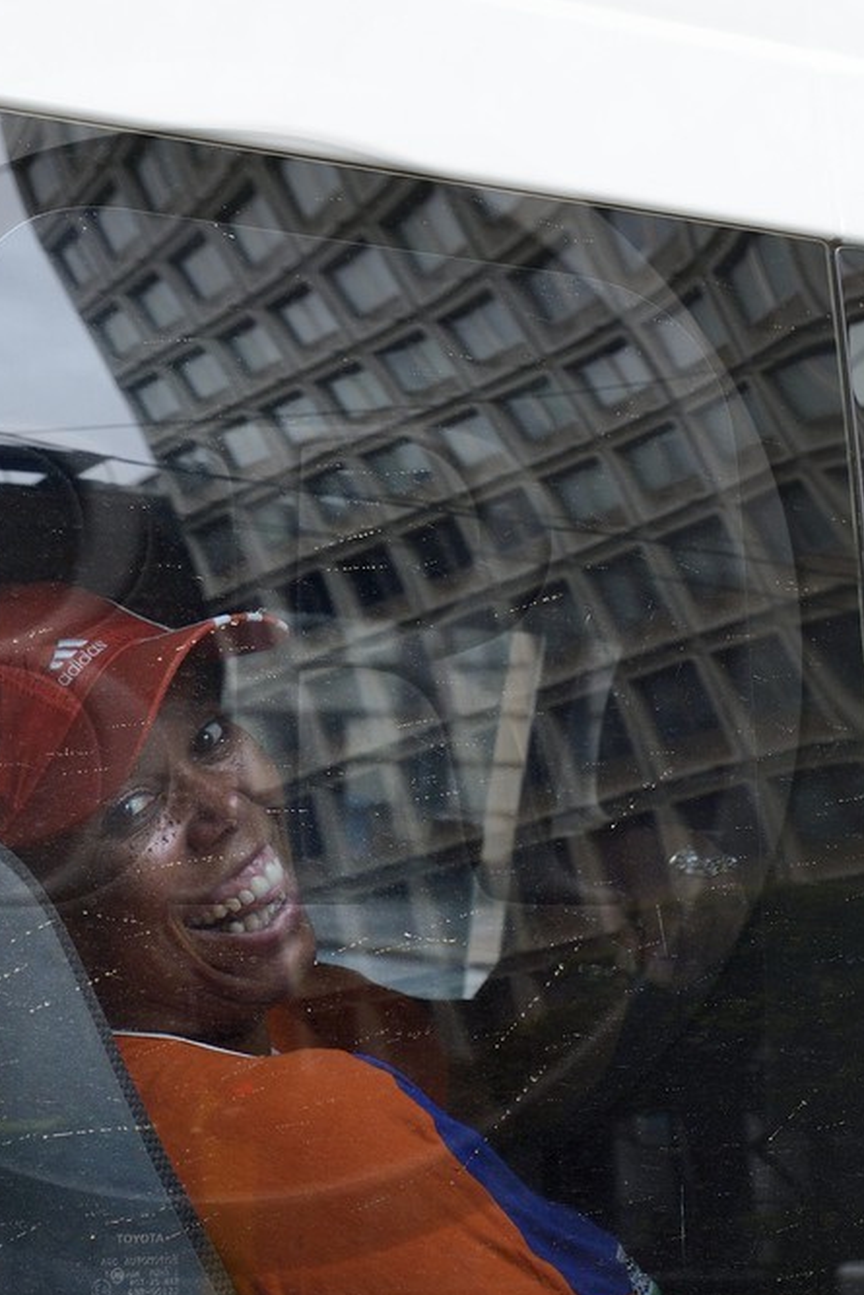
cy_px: 668
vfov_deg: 24.2
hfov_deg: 16.2
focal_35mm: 84
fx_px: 3022
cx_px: 201
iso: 400
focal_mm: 35
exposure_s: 1/400
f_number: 6.3
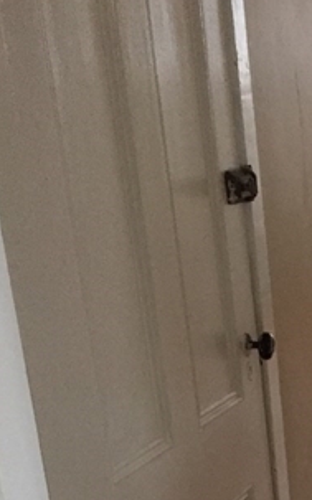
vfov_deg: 24.5
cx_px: 459
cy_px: 568
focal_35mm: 78
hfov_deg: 15.5
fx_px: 1063
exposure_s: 1/30
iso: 250
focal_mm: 4.15
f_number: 2.2
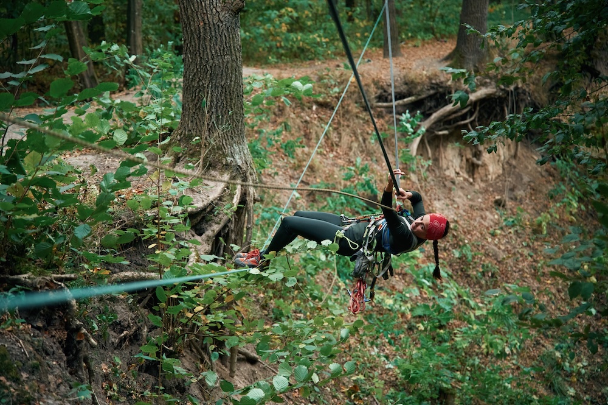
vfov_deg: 19.4
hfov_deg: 28.9
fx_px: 1181
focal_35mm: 70
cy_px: 202
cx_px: 304
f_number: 2.8
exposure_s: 1/320
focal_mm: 70
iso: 2000
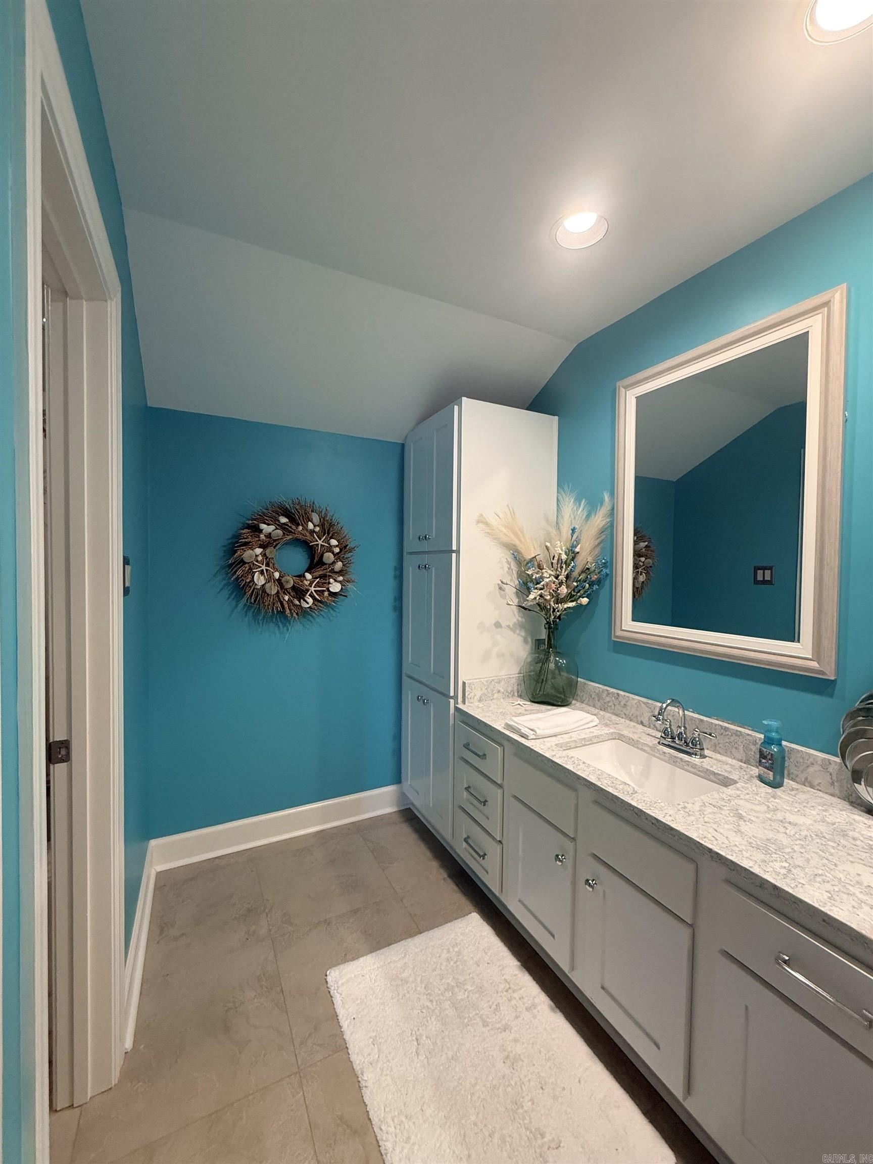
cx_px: 436
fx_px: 471
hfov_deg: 85.7
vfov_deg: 102.1
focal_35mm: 14
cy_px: 582
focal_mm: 2.22
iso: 250
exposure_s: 1/60
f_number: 2.2
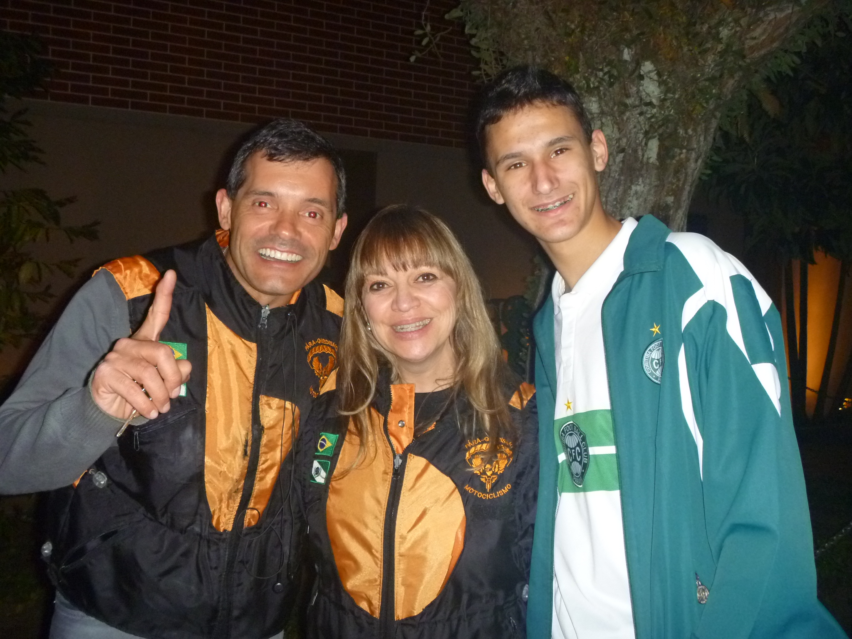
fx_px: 861
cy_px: 320
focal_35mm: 35
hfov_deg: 52.6
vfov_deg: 40.7
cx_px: 426
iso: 400
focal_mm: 6.3
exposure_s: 1/30
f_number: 3.5
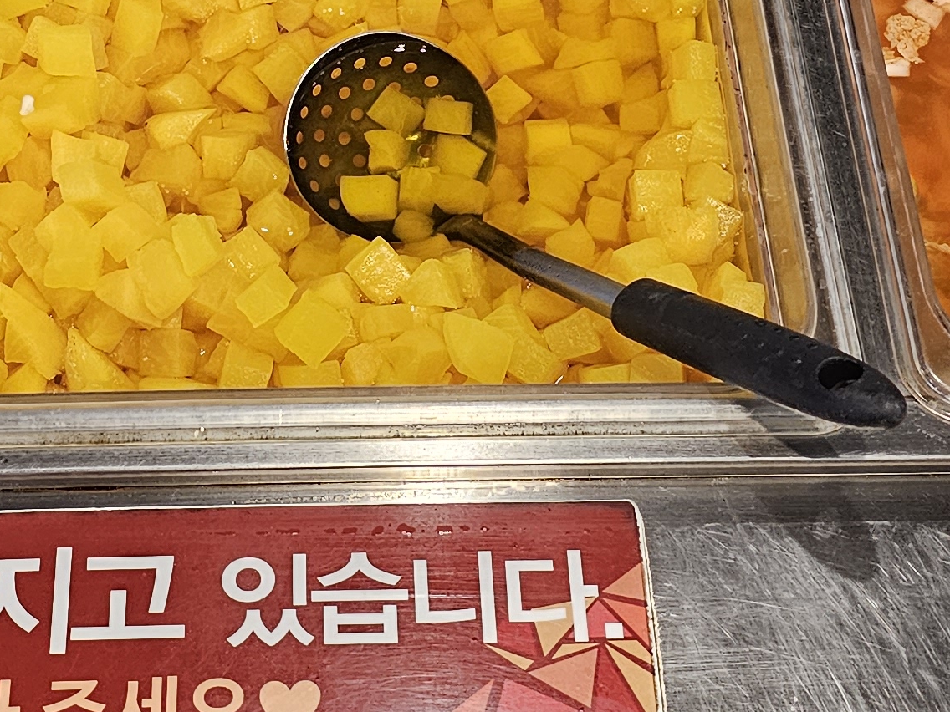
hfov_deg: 24.0
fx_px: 2223
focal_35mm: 81
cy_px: -22
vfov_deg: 17.7
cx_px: 340
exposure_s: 1/120
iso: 800
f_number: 1.7
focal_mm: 6.3
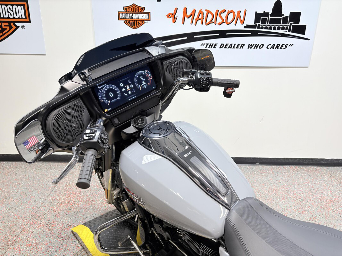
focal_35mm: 26
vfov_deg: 53.1
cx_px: 171
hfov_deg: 67.3
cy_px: 128
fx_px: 257
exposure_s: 1/120
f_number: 1.6
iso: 40
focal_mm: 5.96
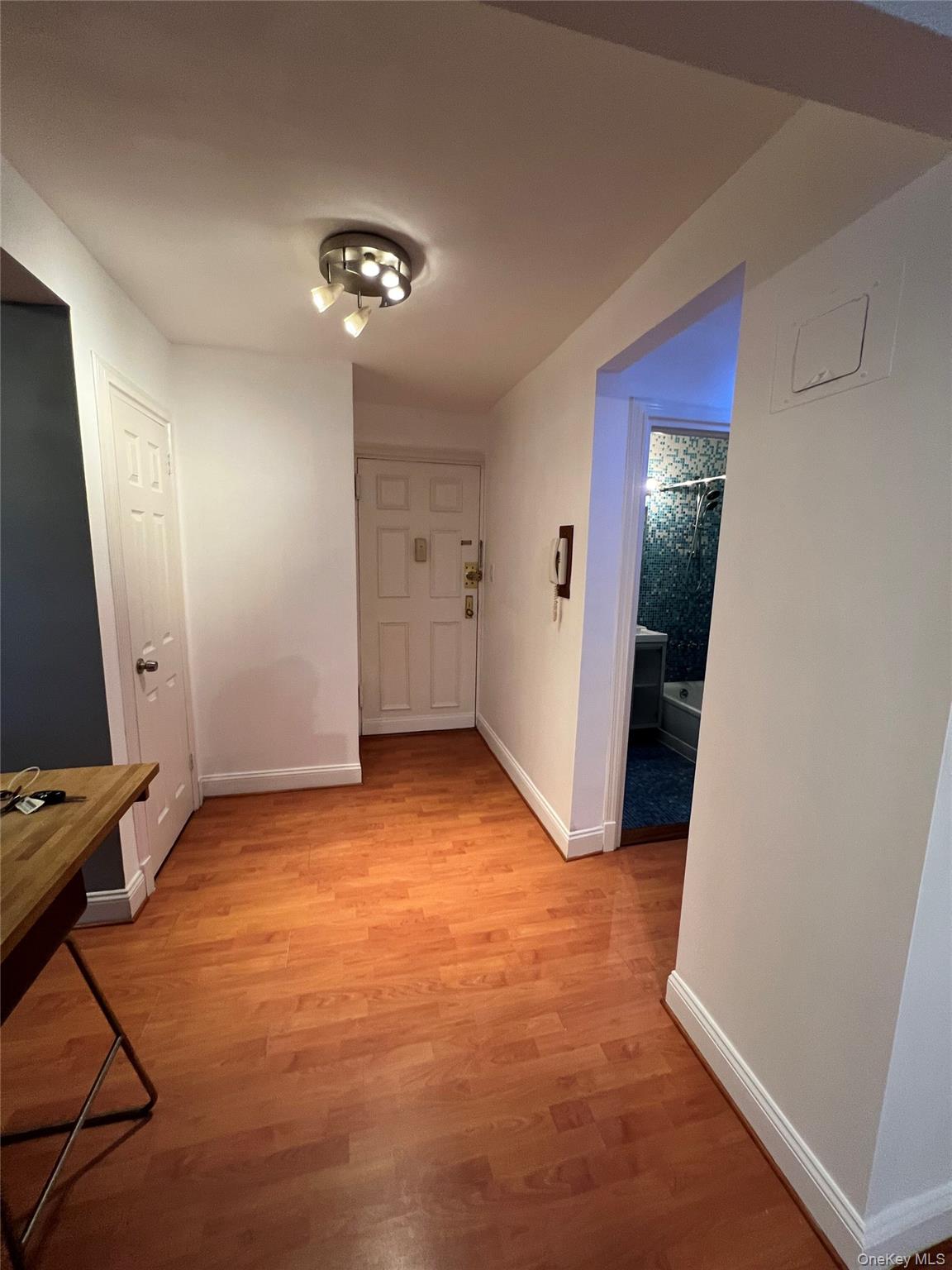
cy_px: 635
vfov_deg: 106.2
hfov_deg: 89.9
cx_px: 476
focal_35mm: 13
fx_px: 477
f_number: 1.8
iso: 200
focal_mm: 1.57
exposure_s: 1/60
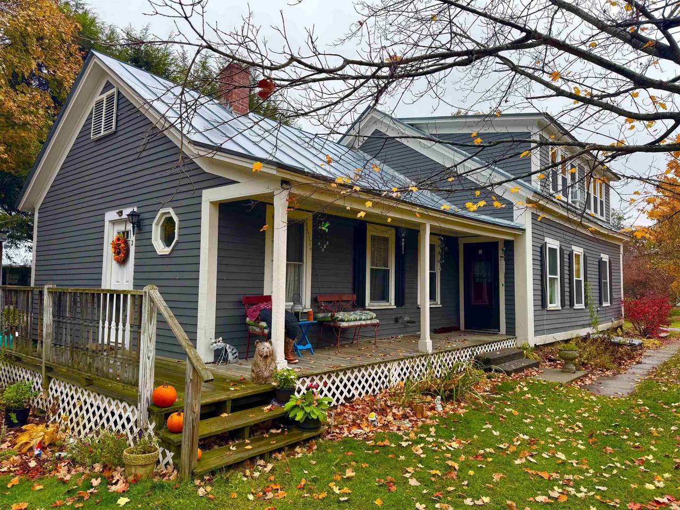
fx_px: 471
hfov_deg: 71.6
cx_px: 340
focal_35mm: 24
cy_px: 255
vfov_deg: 56.8
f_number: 1.78
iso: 80
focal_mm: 6.76
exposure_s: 1/531
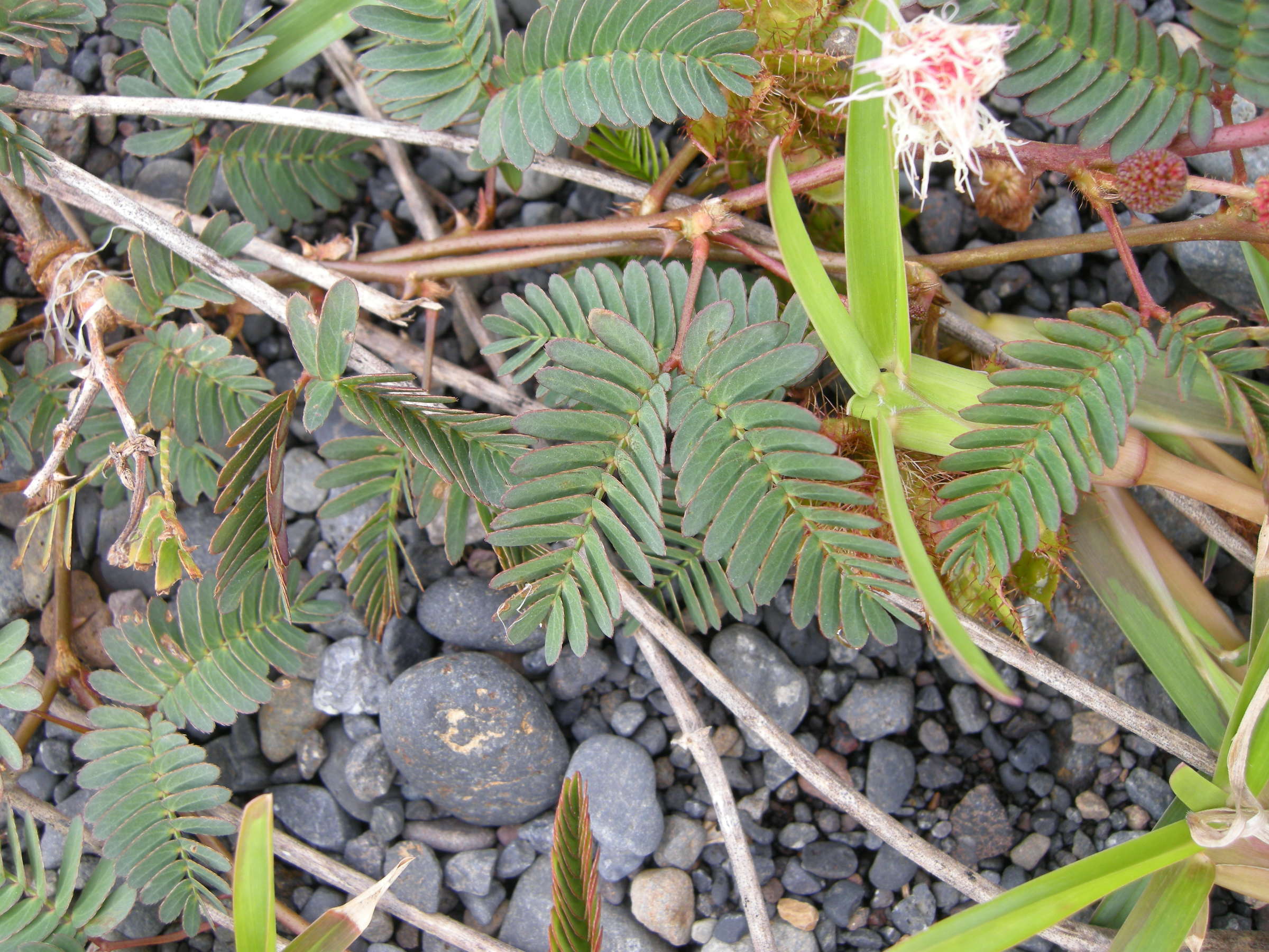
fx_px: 1283
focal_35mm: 35
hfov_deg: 52.6
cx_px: 634
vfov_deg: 40.7
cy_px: 476
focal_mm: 7.5
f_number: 3.8
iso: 64
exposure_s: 1/102
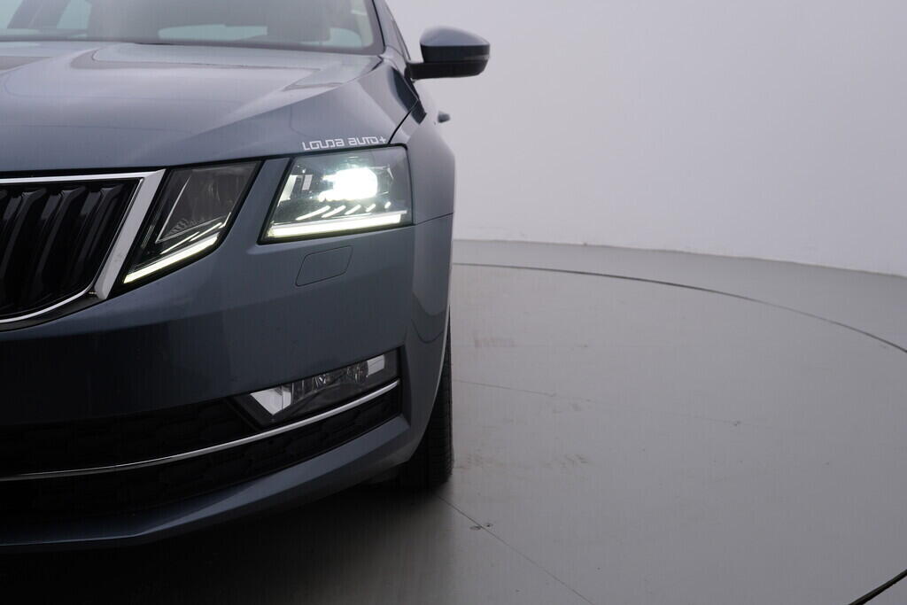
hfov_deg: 53.1
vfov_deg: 36.9
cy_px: 302
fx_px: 907
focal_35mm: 36
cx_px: 454
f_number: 4.5
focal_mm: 24
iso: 125
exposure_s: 1/100
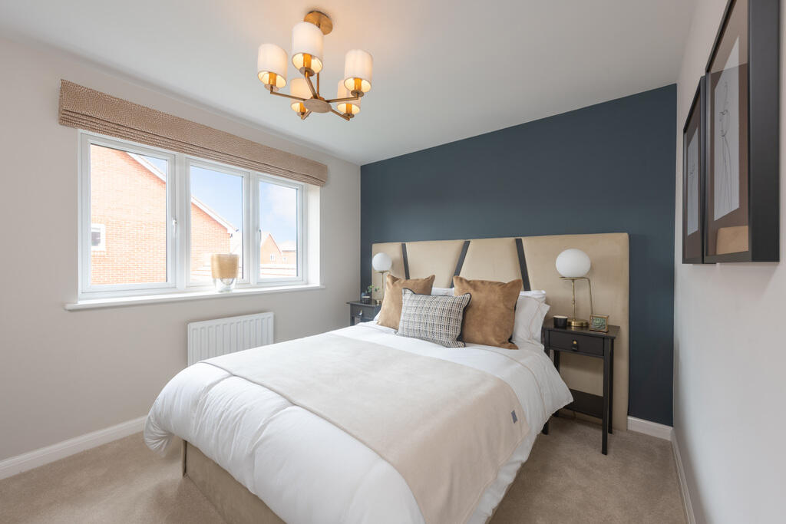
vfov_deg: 81.2
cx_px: 393
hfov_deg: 104.2
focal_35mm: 14
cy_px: 262
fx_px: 306
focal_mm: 14
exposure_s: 1/8
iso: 100
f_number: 11
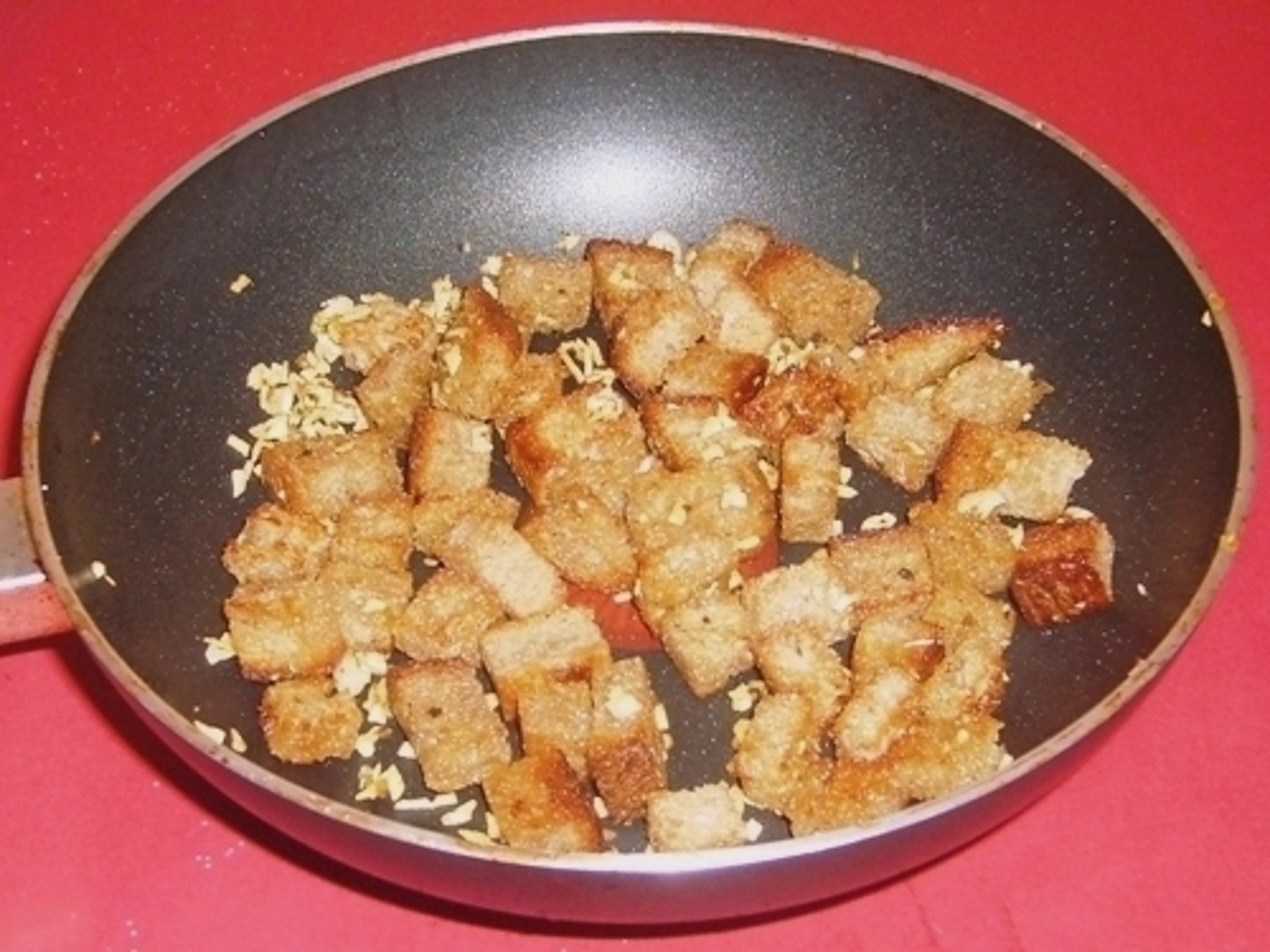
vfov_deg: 40.7
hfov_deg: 52.6
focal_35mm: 35
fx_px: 1284
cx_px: 635
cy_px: 476
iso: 100
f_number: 2.8
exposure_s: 1/45
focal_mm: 5.8
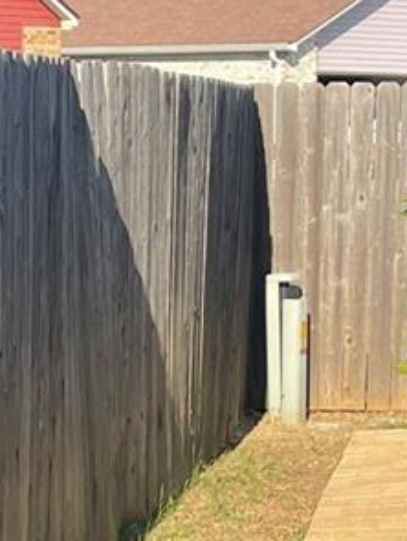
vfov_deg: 14.6
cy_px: 658
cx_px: 136
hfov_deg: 11.4
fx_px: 2034
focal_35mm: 130
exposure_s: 1/2049
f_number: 1.6
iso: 32
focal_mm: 5.1
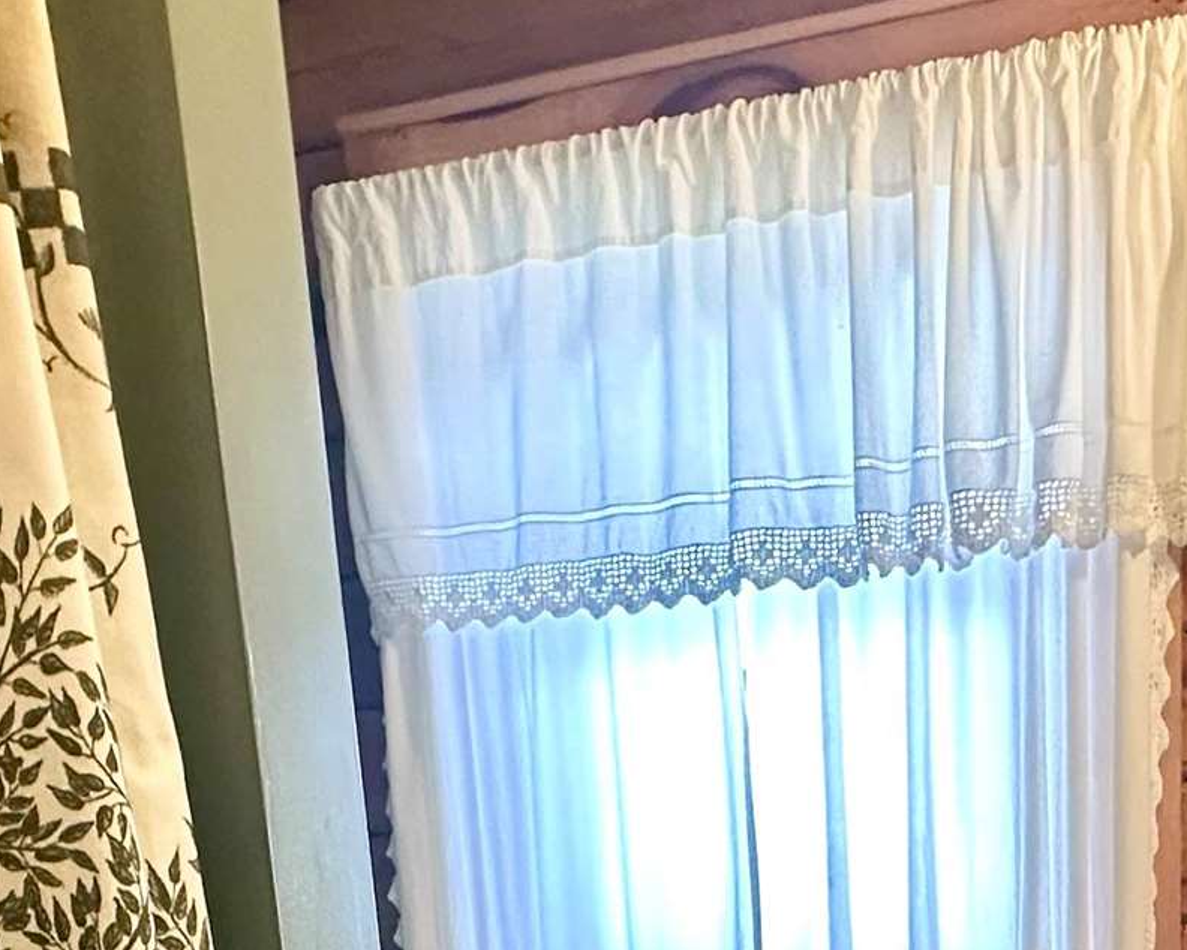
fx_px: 1862
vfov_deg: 23.9
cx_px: 688
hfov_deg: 35.3
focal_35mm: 53
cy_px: 1338
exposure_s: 1/60
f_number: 2.2
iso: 250
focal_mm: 2.22
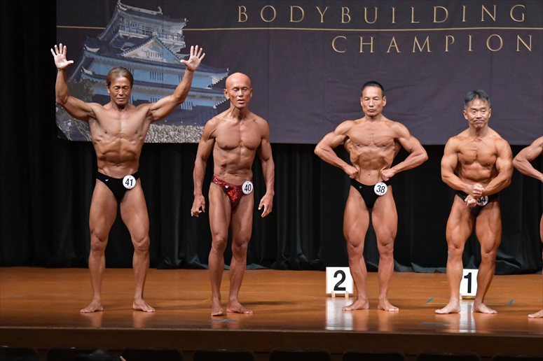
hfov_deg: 10.2
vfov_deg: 6.8
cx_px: 272
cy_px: 180
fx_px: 3045
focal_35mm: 202
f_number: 5.6
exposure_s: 1/400
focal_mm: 135
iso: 6400
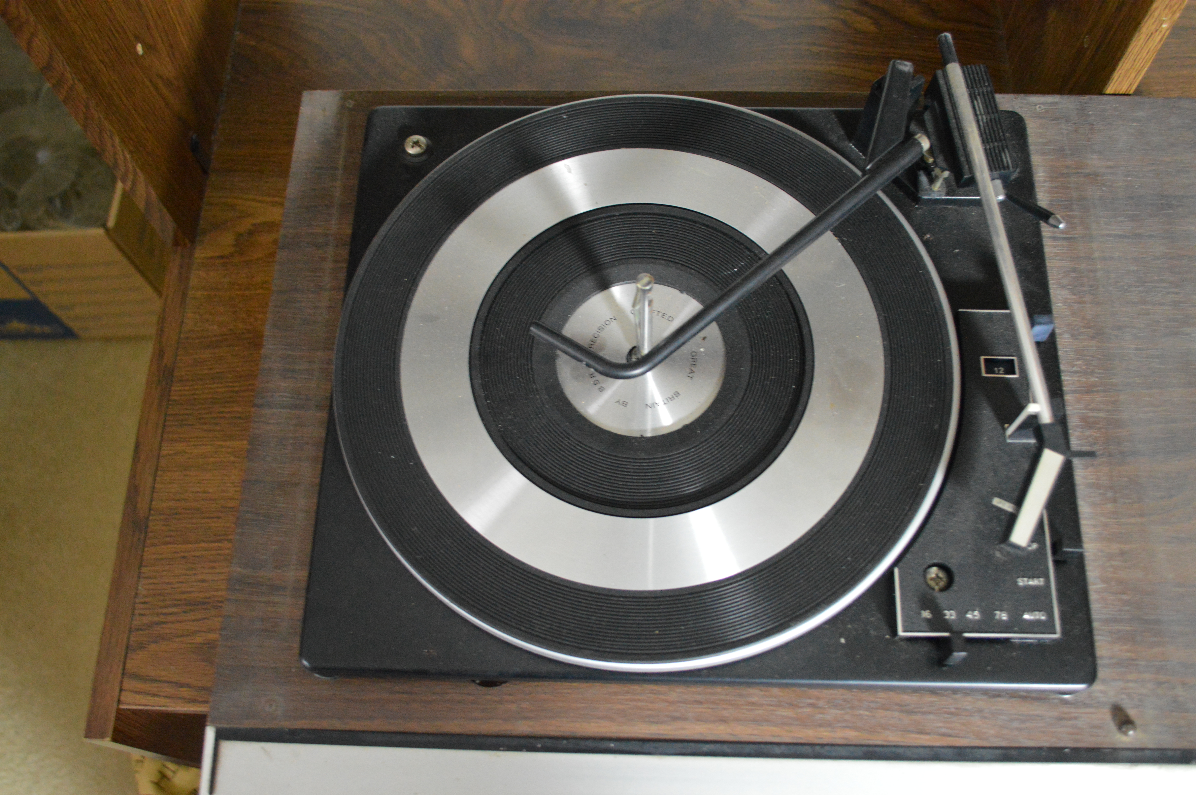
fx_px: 1095
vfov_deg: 39.9
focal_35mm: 33
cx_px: 598
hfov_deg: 57.3
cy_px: 398
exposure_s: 1/30
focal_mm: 22
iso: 3200
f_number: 4
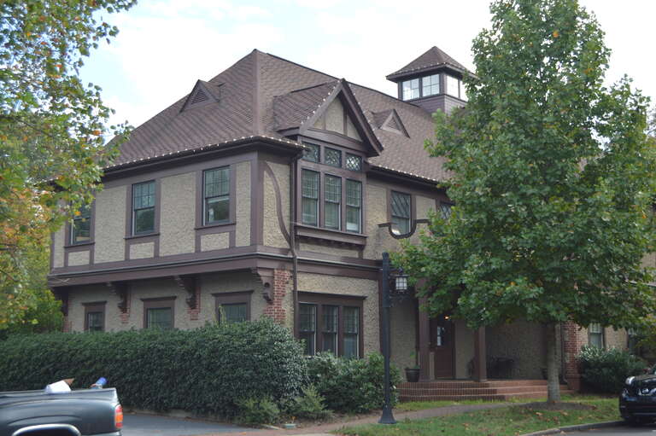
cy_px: 218
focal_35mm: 51
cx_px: 328
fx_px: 929
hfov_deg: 38.9
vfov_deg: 26.4
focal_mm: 34
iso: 100
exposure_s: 1/160
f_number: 6.3
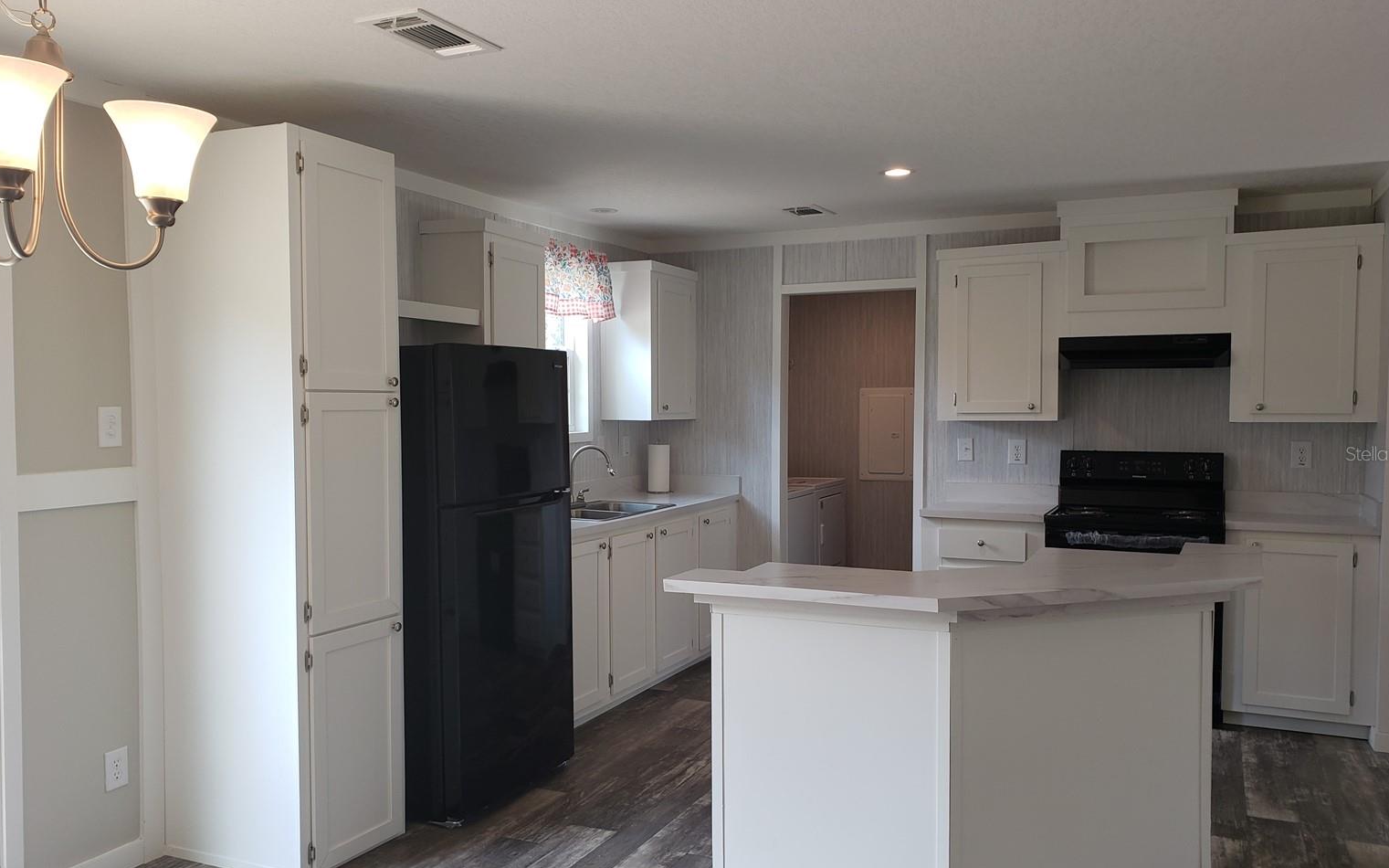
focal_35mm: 29
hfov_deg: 64.6
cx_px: 701
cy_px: 453
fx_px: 1098
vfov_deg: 43.1
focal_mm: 4.3
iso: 64
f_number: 2.4
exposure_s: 1/60
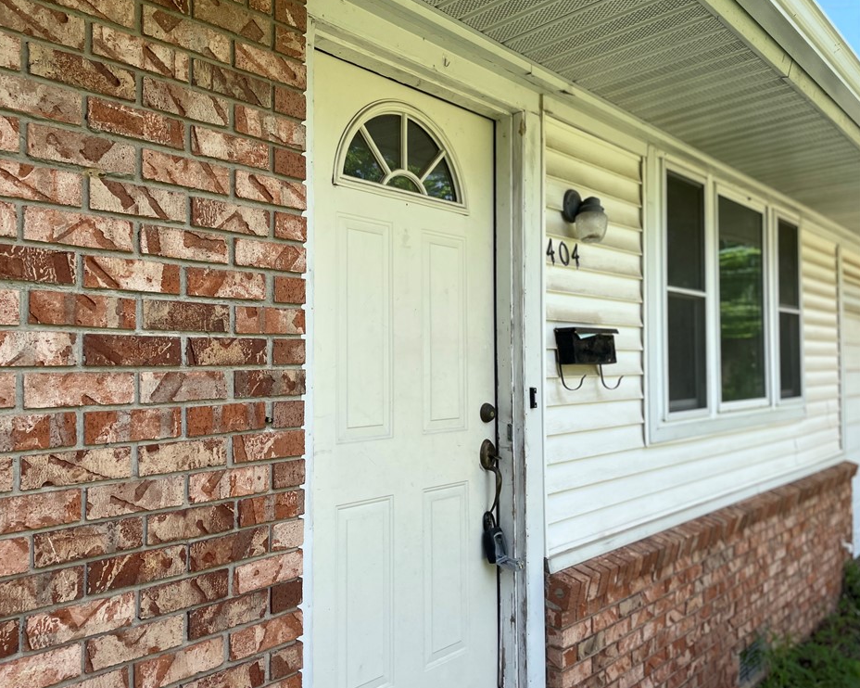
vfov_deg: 51.5
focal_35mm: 28
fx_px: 713
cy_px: 346
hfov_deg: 62.1
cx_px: 390
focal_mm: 4.2
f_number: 1.6
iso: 50
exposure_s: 1/882
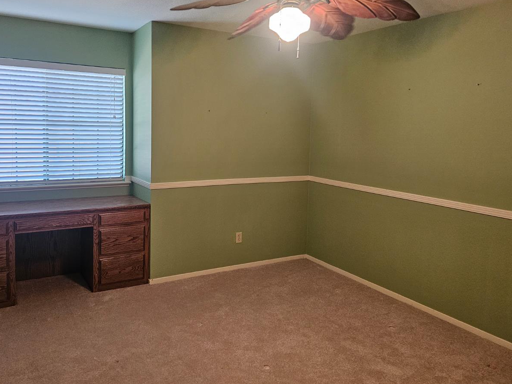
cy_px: 163
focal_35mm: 29
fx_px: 429
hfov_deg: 61.6
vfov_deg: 48.1
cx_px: 244
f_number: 1.7
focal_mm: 6.3
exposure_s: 1/120
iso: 640
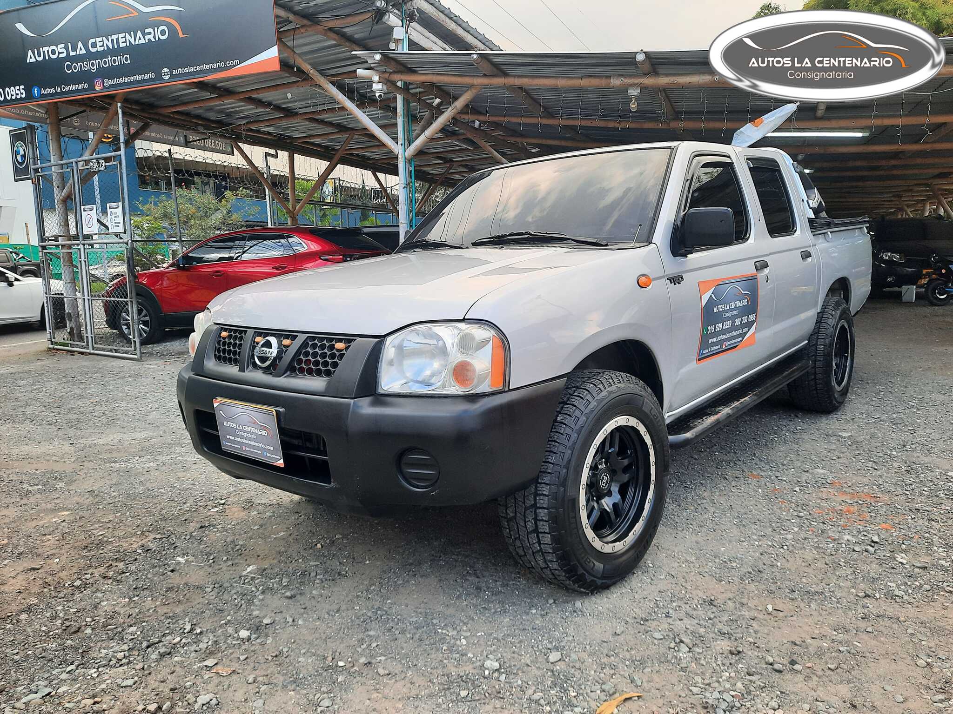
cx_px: 476
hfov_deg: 69.4
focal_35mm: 25
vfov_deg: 54.9
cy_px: 357
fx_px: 688
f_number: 2
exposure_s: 1/120
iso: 50
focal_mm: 4.6
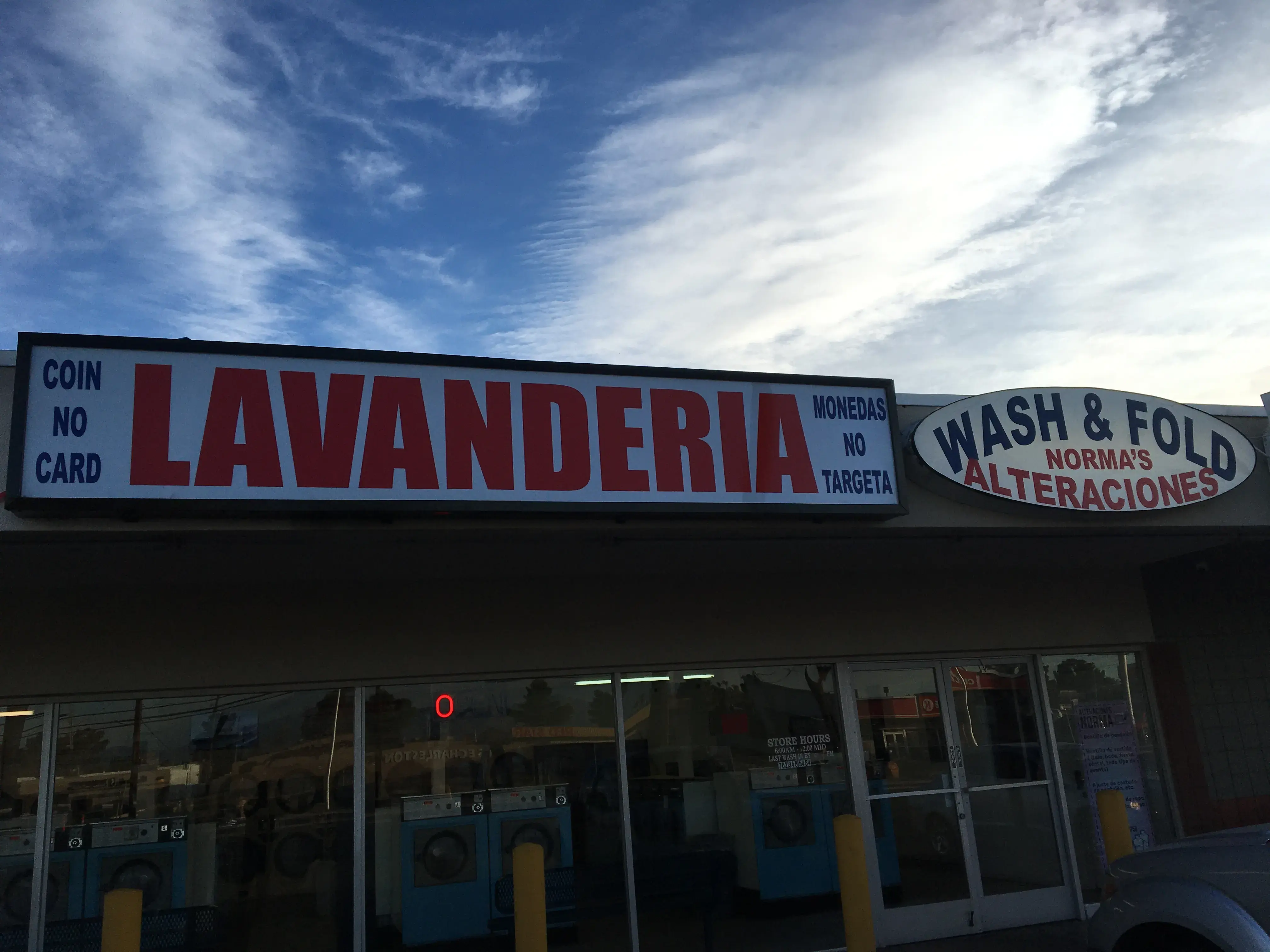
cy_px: 476
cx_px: 635
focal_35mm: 29
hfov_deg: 61.7
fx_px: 1064
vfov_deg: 48.2
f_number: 2.2
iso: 25
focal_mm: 4.15
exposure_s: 1/1282
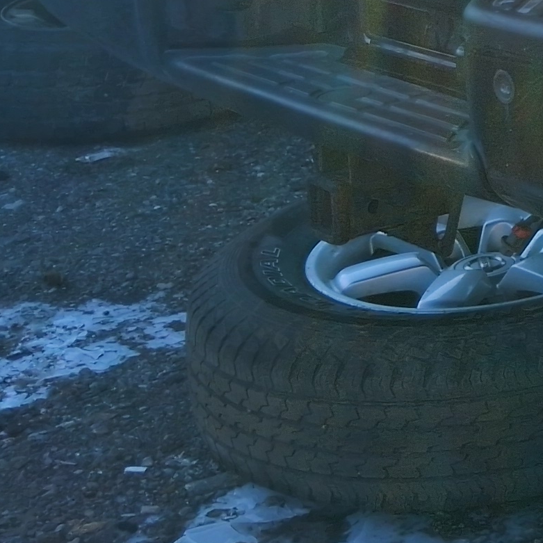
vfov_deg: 13.8
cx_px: 1288
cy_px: -236
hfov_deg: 11.9
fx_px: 2130
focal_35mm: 120
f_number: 1.8
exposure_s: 1/359
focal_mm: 3.98
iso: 25
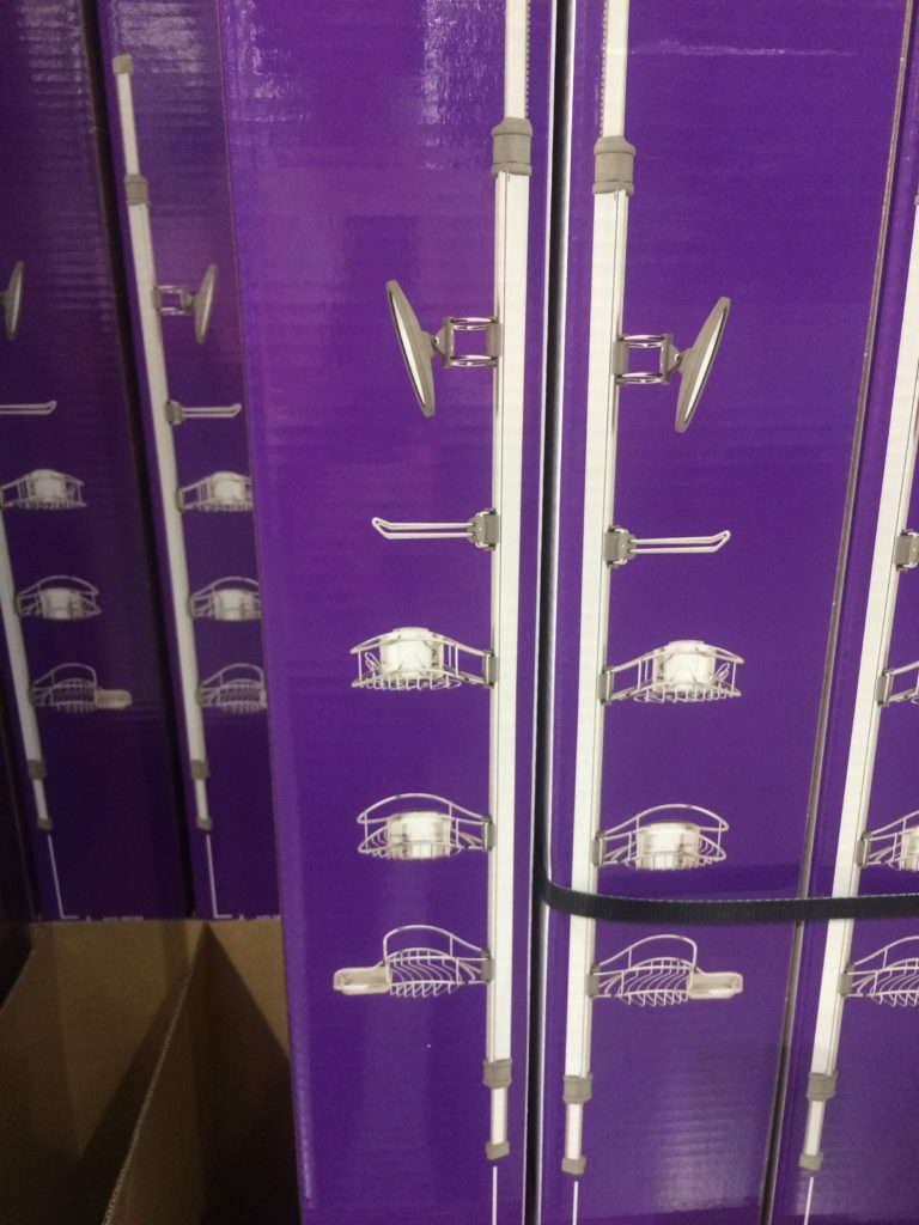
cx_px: 460
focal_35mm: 29
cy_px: 612
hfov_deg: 48.2
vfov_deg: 61.7
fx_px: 1027
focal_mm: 4.15
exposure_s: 1/30
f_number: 2.2
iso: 200
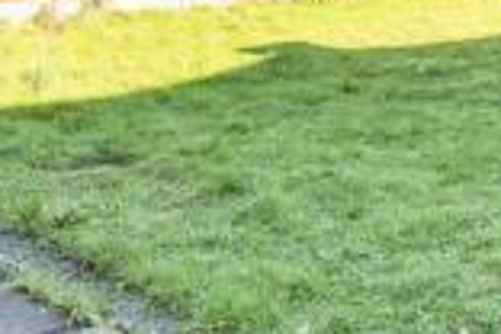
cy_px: -117
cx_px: 666
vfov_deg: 18.7
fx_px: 932
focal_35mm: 67
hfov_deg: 25.5
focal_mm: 11
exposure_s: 1/400
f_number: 7.1
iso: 400
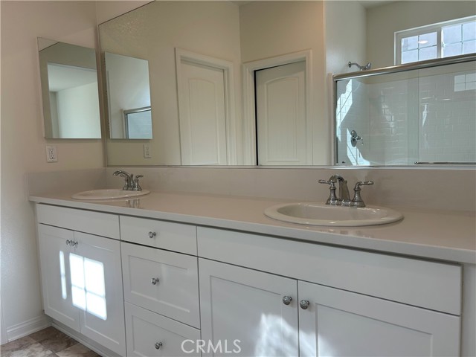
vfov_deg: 53.1
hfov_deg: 67.3
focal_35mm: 26
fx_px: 358
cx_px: 238
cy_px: 178
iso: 40
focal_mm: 5.7
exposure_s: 1/222
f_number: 1.5
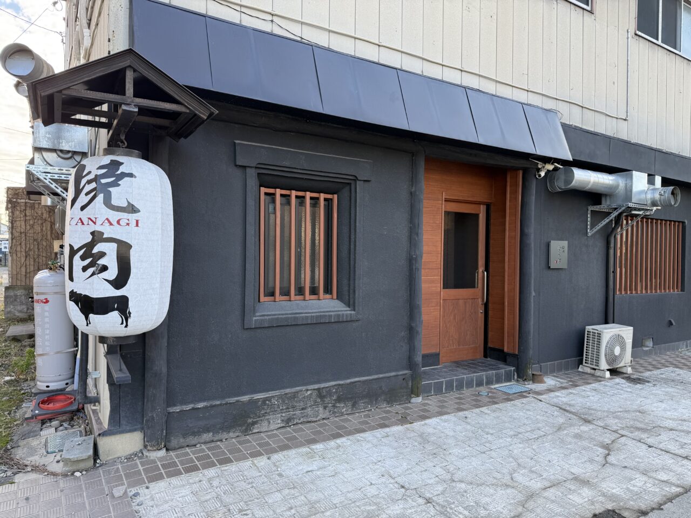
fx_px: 479
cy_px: 259
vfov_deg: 56.8
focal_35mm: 24
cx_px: 346
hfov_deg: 71.6
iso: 80
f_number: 1.78
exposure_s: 1/223
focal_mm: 6.76
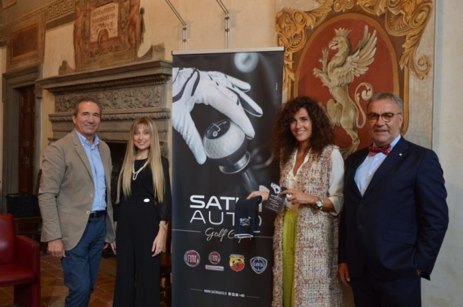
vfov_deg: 35.4
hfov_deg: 51.3
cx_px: 232
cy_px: 154
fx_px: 482
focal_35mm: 38
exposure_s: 1/15
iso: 560
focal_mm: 25
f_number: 4
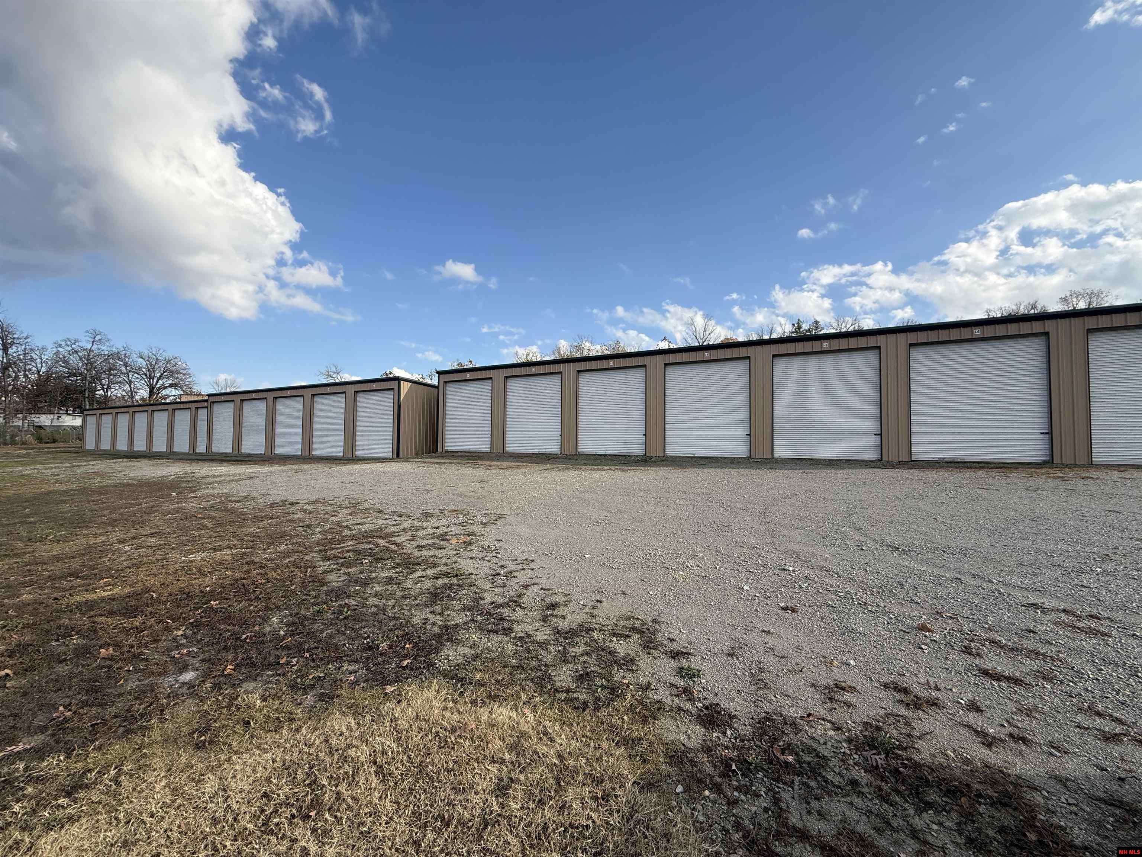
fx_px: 462
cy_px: 428
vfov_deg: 85.7
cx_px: 571
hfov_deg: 102.1
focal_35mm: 14
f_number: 2.2
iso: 50
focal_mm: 2.22
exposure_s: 1/1368
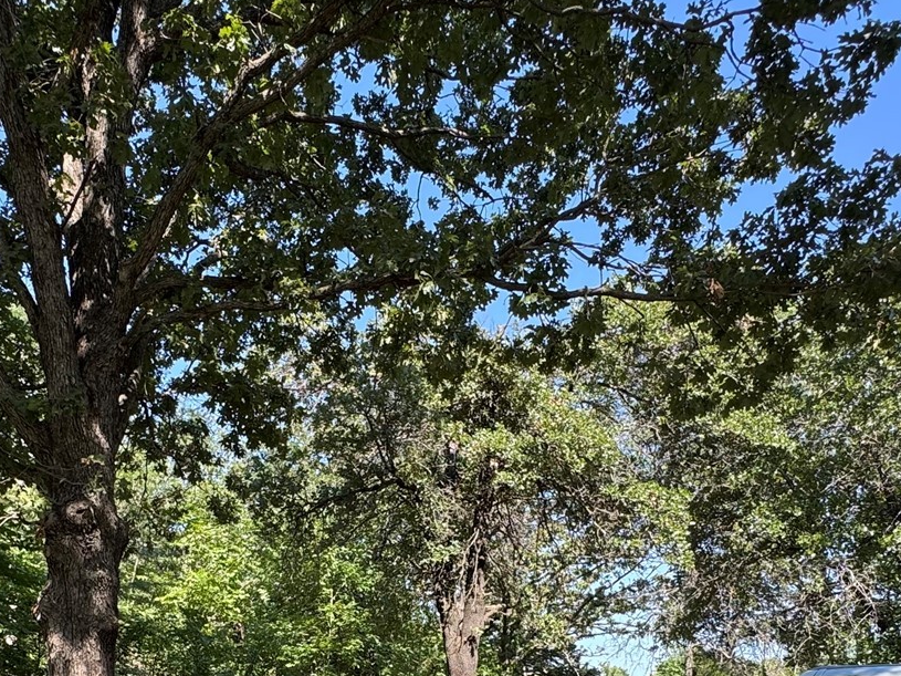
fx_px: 859
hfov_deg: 54.9
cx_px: 359
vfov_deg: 38.4
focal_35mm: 33
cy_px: 667
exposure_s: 1/228
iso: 40
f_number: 2.2
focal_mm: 2.22
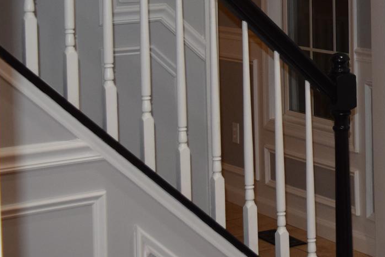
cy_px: -49
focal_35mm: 105
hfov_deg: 18.0
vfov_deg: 12.7
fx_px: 1123
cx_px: 523
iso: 800
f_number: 4.5
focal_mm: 24
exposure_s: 1/80
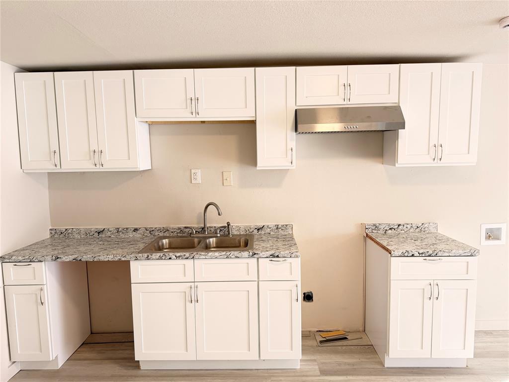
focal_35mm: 24
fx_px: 353
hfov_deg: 71.6
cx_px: 254
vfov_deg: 56.8
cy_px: 191
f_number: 1.78
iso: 200
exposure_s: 1/60
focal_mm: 6.76
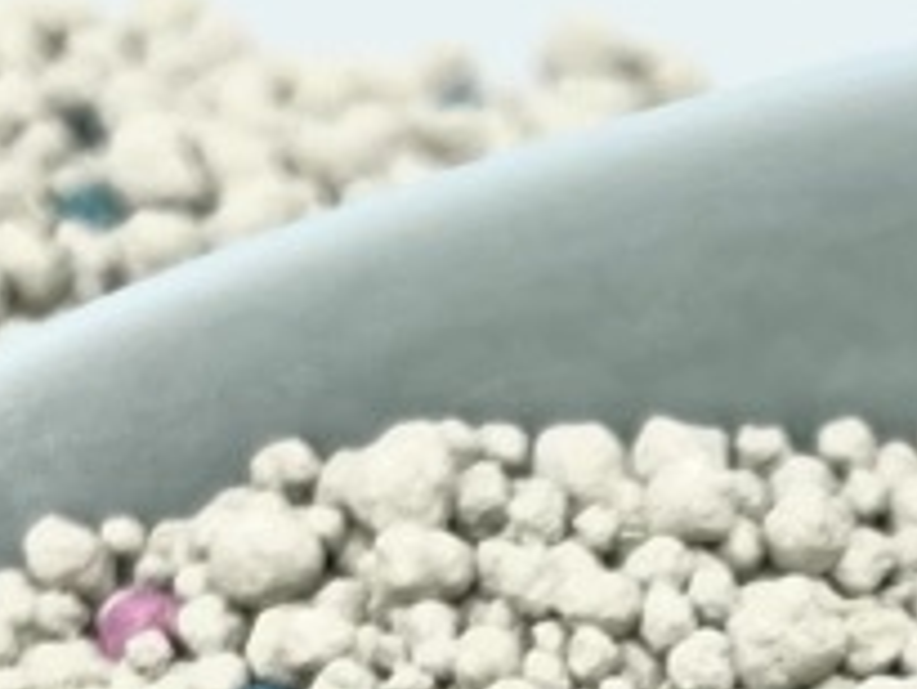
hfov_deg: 12.0
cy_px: 1400
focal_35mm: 162
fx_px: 4294
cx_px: 944
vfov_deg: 8.7
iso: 32
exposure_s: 1/678
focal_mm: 4.2
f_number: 1.6
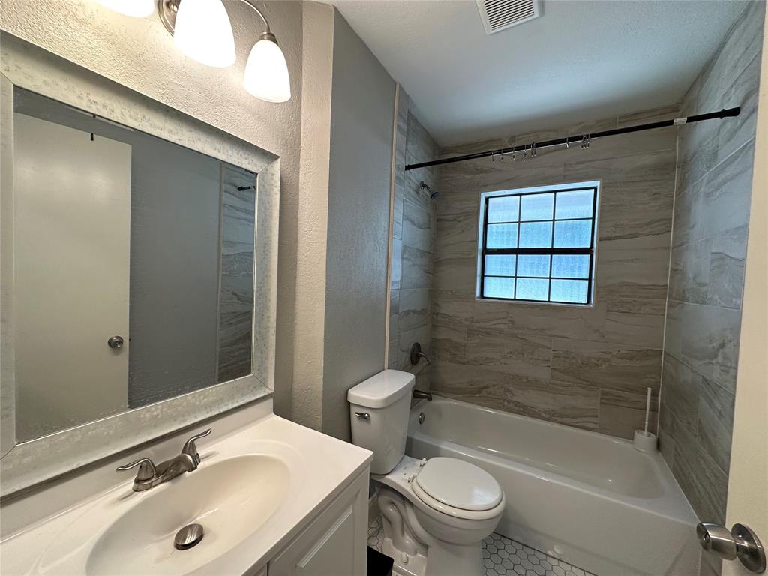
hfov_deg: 102.1
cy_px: 288
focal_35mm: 14
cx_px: 384
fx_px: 311
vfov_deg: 85.7
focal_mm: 2.22
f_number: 2.2
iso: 200
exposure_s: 1/120
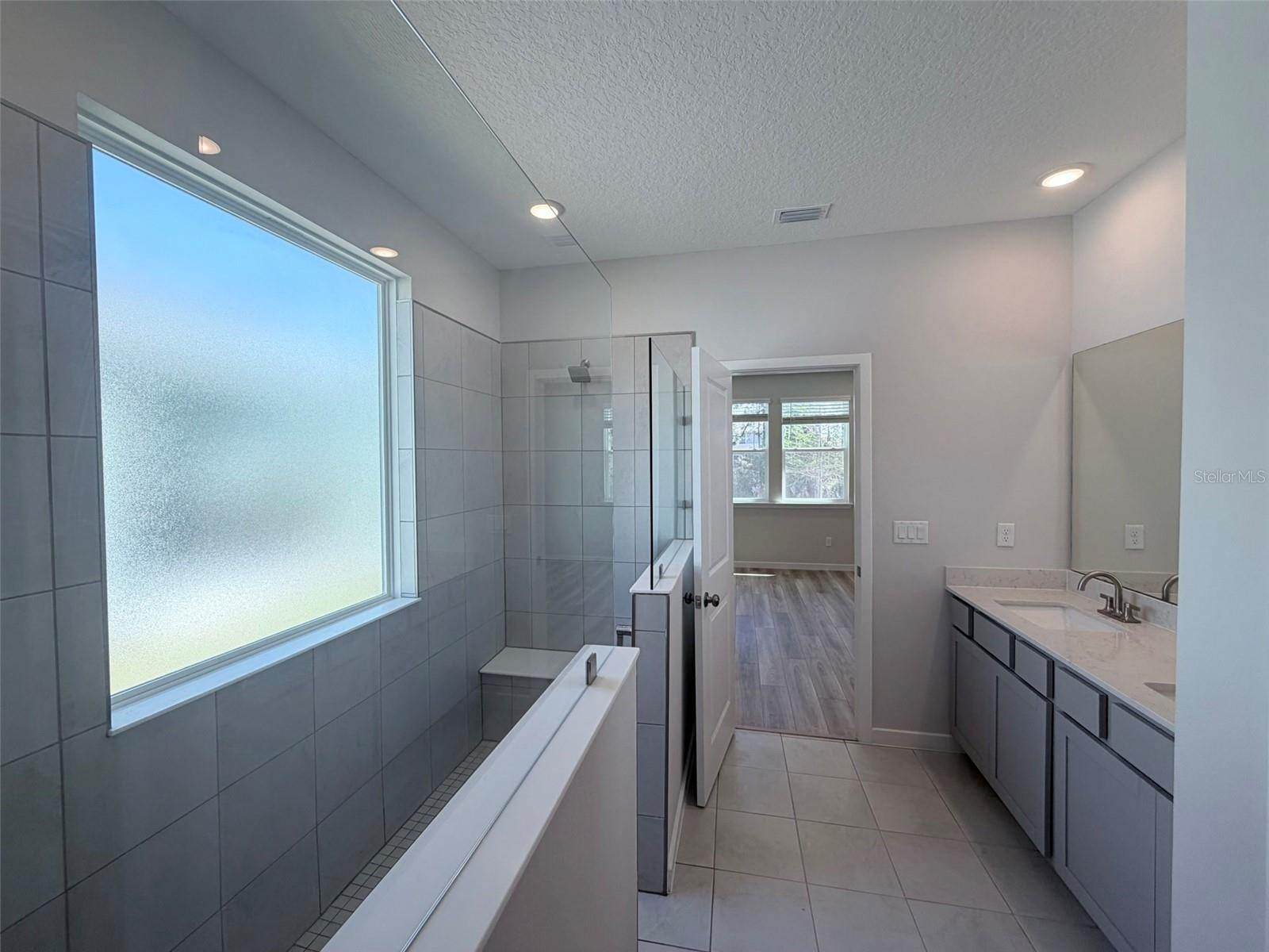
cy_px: 476
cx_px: 634
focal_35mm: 14
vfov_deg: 85.7
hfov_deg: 102.1
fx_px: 513
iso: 50
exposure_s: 1/120
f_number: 2.2
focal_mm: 2.22
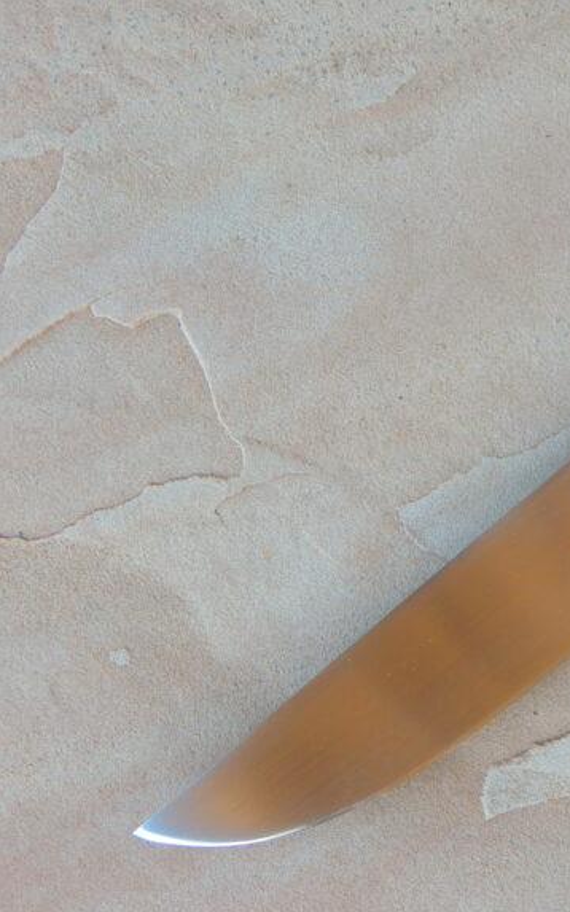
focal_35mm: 98
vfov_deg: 21.2
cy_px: 457
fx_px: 2436
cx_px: 610
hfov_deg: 13.1
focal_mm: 12.3
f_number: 4.1
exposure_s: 1/60
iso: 125
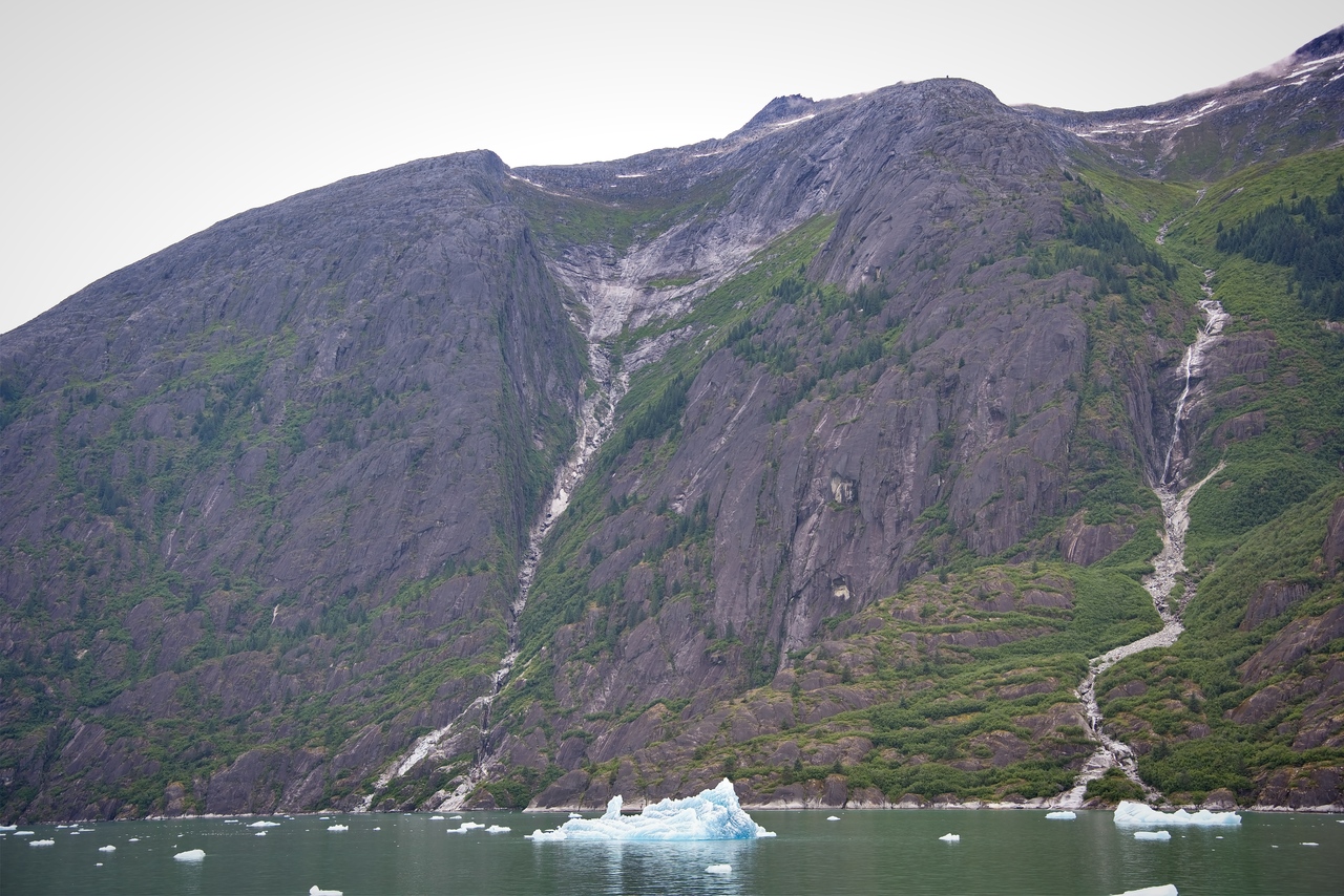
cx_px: 672
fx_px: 1792
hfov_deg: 41.1
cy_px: 448
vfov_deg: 28.1
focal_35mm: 48
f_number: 4.5
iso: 100
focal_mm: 48
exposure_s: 1/100
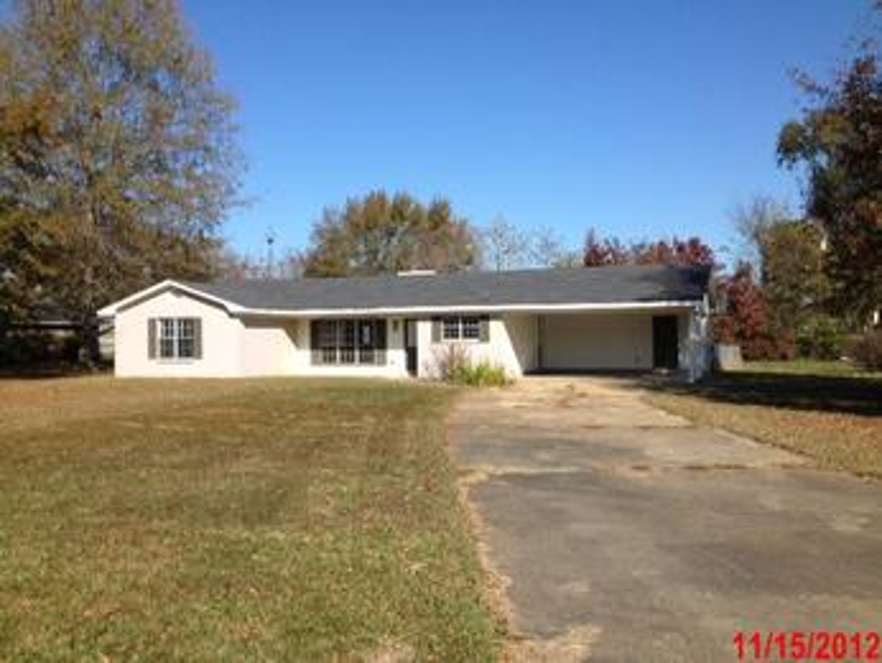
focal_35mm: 35
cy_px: 332
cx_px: 441
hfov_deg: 52.6
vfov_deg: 40.7
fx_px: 892
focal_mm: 4.28
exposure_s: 1/1623
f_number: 2.4
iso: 50
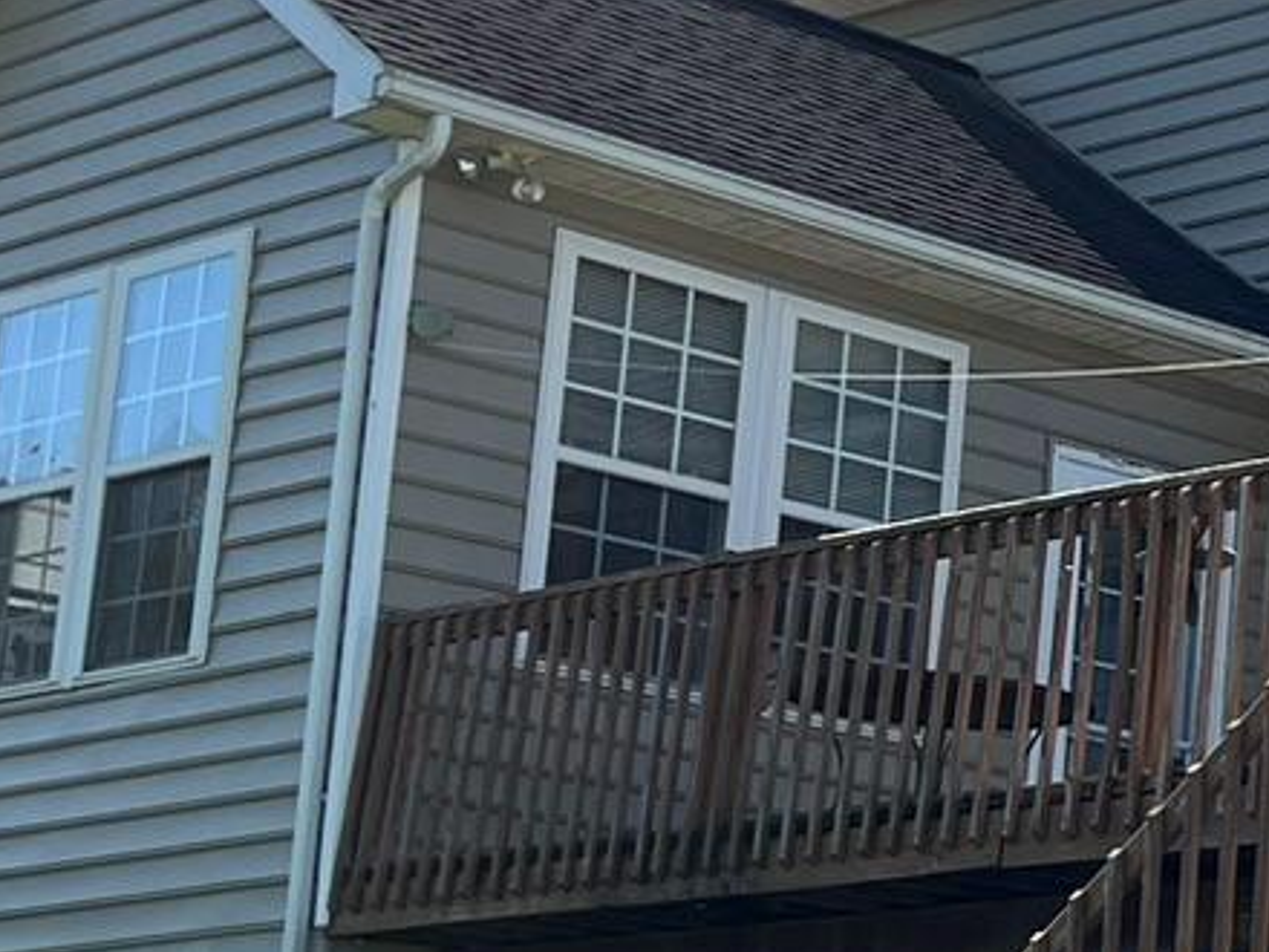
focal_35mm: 121
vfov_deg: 12.2
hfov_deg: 14.7
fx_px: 4436
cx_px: 2114
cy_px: 577
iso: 50
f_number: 1.5
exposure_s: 1/3165
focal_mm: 5.7
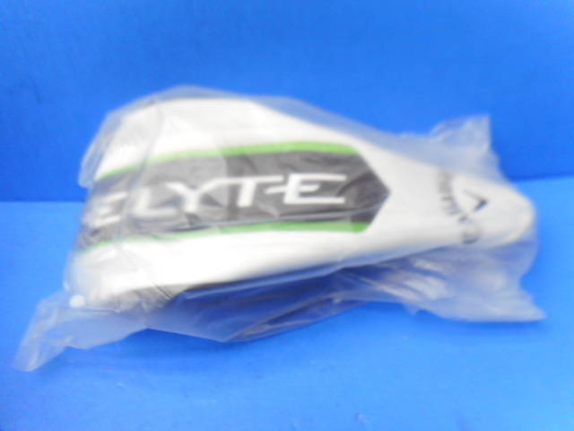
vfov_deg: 54.9
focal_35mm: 25
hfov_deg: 69.4
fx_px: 415
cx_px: 287
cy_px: 216
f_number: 3.7
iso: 125
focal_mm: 4.5
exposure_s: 1/30
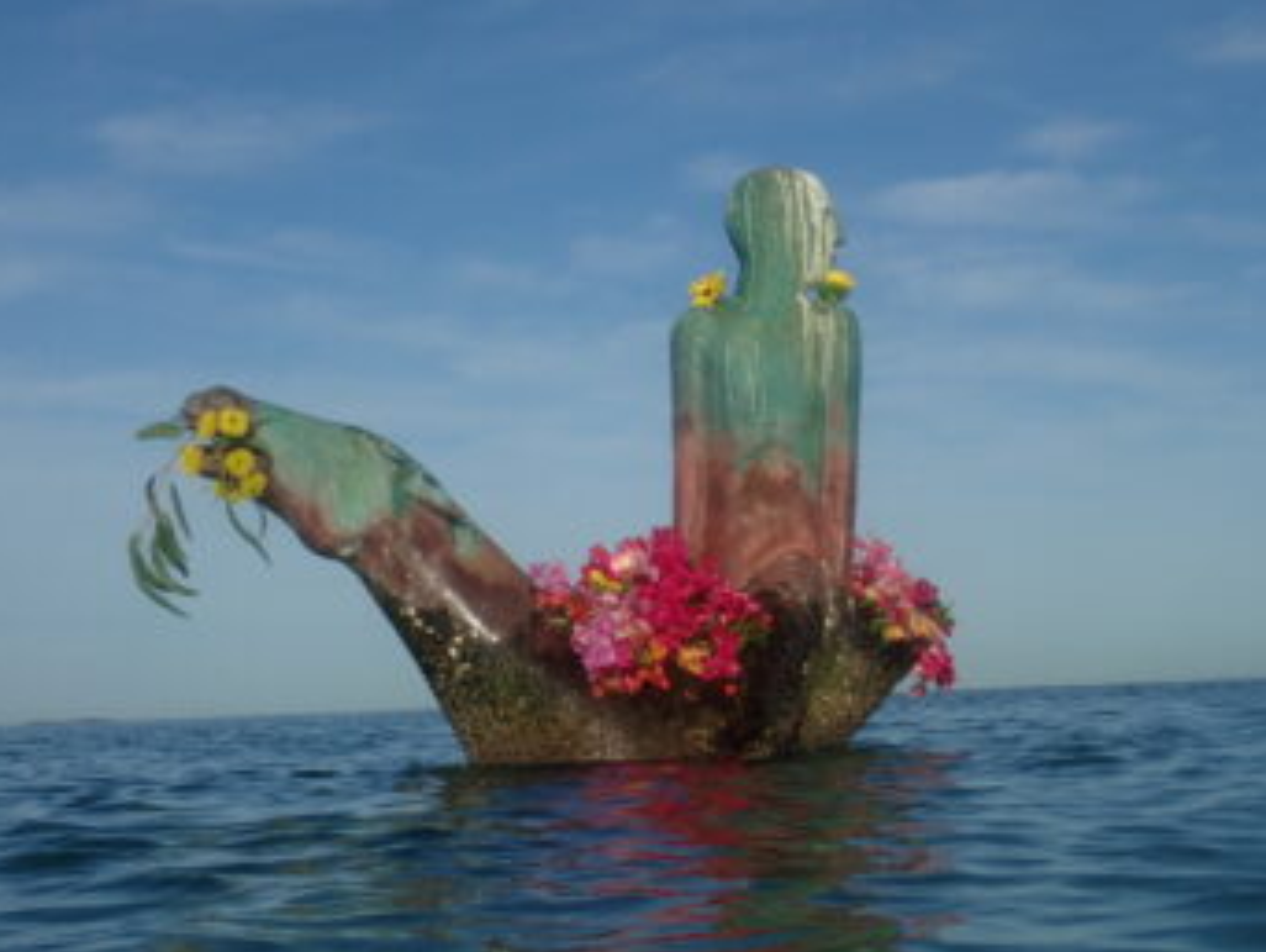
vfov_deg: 24.4
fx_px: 2196
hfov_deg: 32.2
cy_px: 456
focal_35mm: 60
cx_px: 644
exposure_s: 1/125
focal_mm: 10.29
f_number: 14
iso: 100
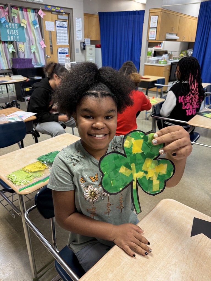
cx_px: 106
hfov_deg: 56.8
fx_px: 195
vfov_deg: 71.6
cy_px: 140
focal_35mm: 24
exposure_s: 1/60
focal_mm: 6.76
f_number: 1.78
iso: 200
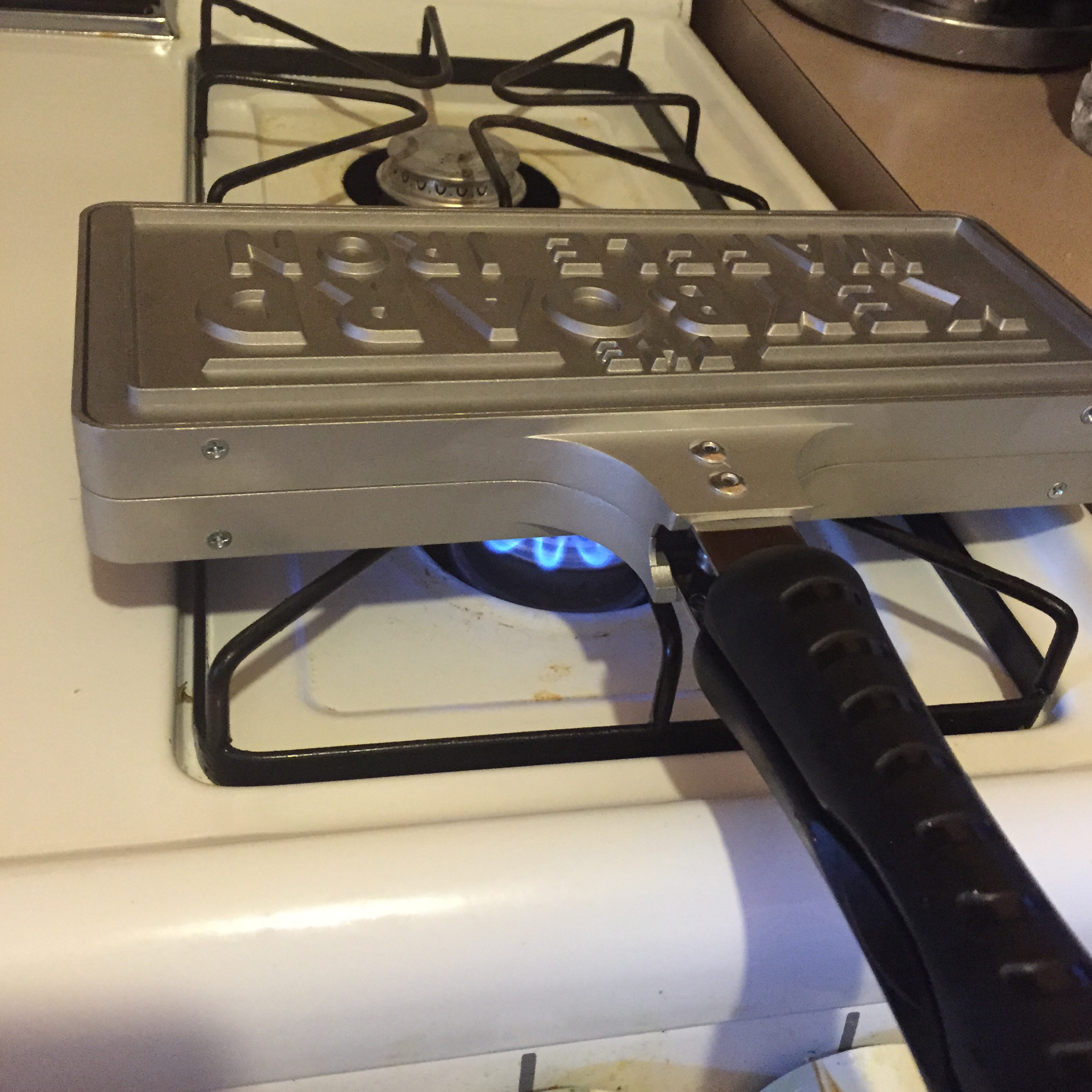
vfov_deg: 47.2
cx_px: 541
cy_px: 500
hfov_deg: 47.2
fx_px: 1249
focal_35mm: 35
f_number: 2.2
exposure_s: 1/15
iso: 320
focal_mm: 4.15
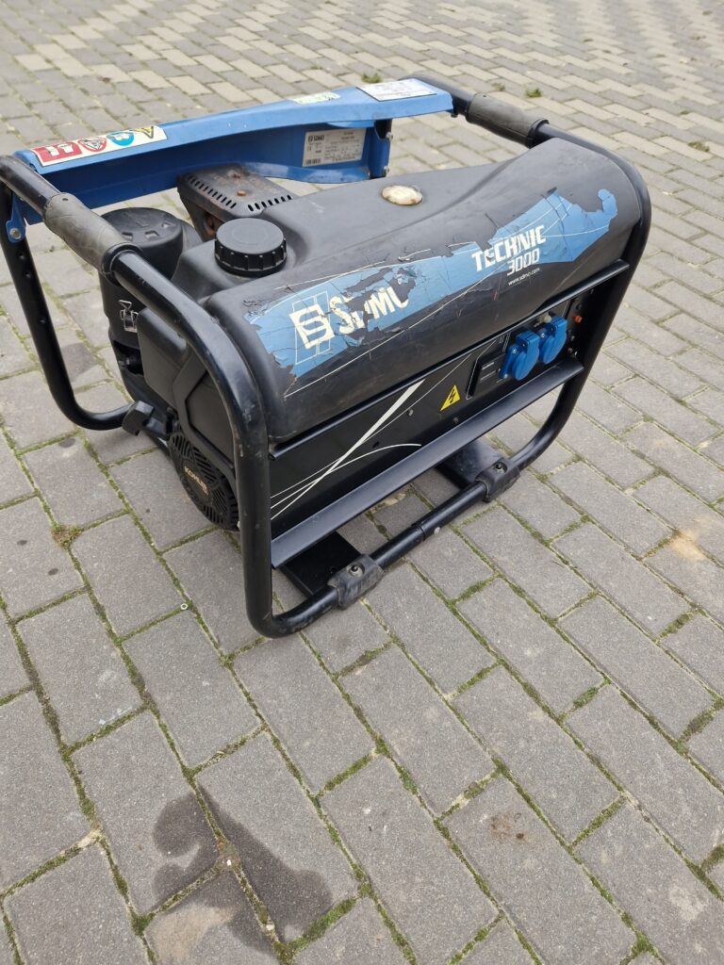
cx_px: 362
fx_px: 641
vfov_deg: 73.9
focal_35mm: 23
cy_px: 482
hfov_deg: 58.9
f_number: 1.8
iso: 80
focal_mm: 5.4
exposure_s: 1/180
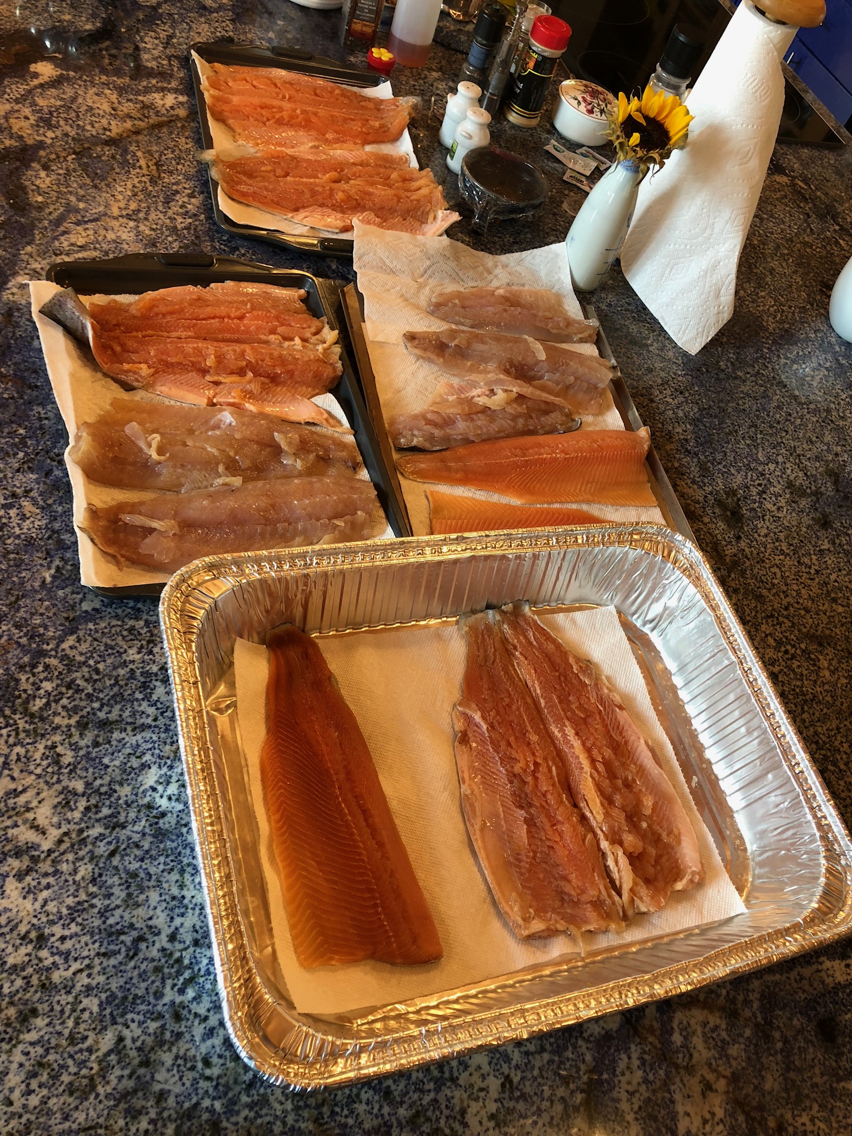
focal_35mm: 28
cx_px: 426
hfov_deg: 49.7
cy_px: 568
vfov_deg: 63.4
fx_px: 919
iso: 40
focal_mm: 4
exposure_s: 1/20
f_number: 1.8
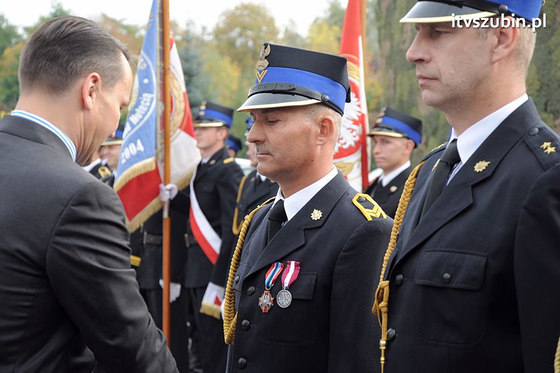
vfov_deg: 11.3
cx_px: 278
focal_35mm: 121
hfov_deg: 16.9
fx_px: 1882
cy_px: 186
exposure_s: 1/400
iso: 500
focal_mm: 80
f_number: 5.3
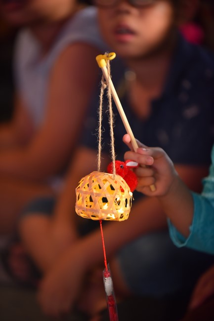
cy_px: 160
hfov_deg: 9.8
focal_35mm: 140
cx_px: 107
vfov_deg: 14.7
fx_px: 1249
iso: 800
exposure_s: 1/200
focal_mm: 140
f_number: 2.8
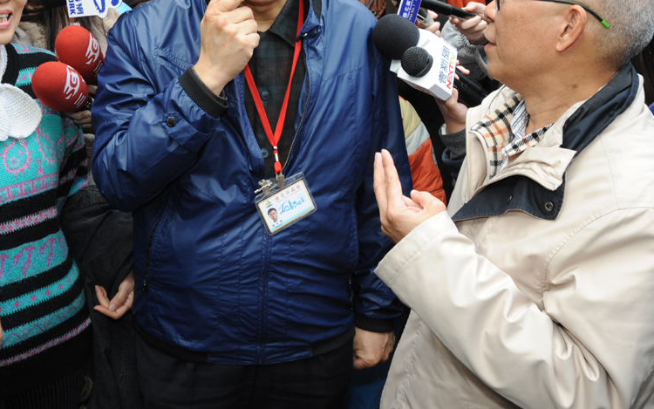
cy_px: 82
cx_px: 206
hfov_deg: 35.3
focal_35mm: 57
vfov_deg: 22.5
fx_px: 1016
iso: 1600
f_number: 11
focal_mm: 35
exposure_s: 1/125
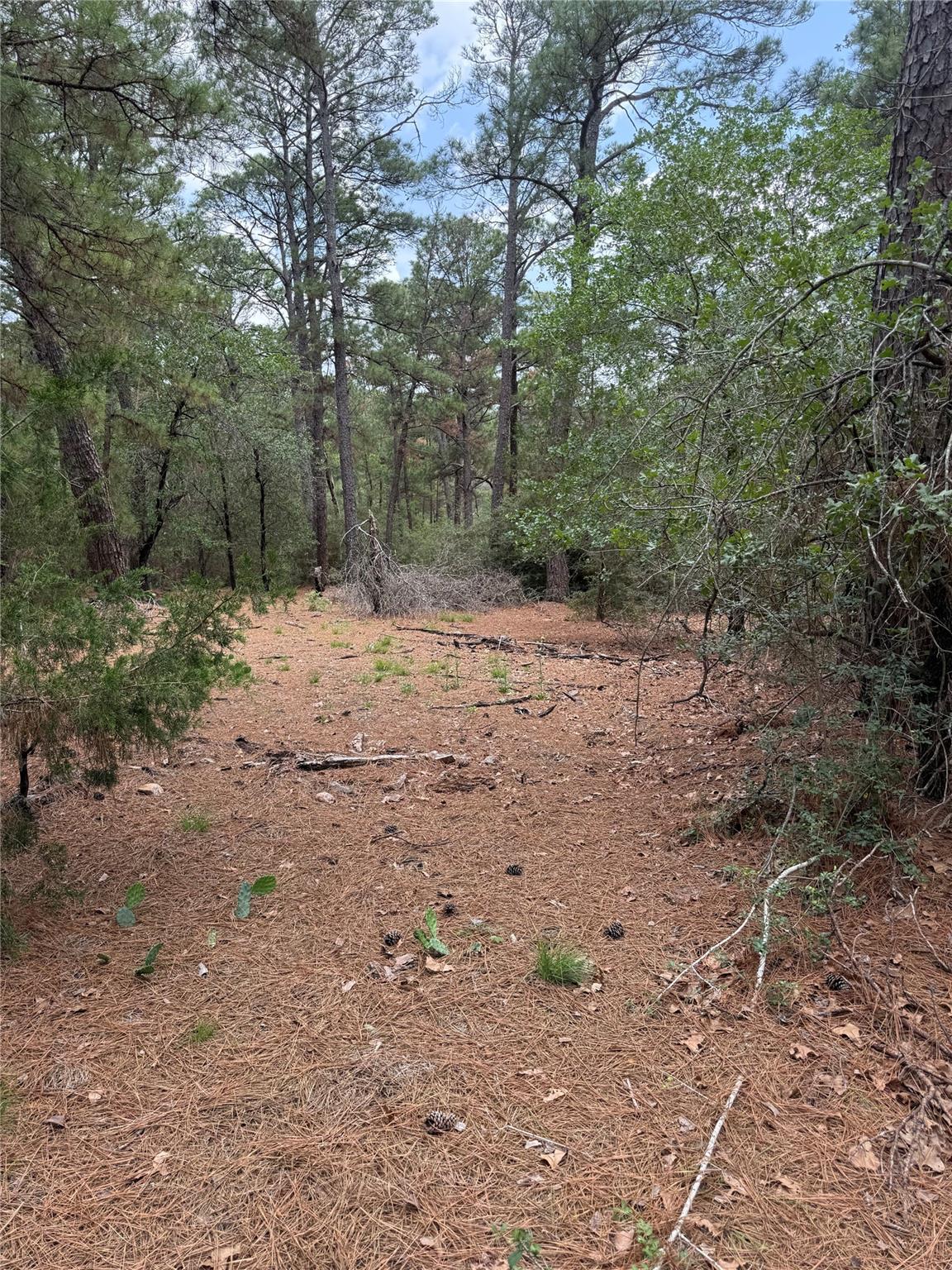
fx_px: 880
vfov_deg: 71.6
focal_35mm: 24
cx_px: 476
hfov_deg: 56.8
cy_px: 635
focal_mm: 6.76
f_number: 1.78
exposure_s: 1/722
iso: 80
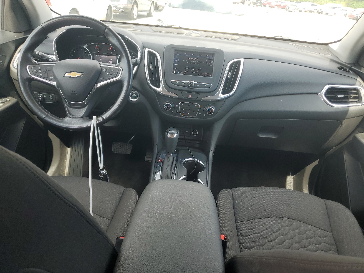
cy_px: 136
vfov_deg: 53.1
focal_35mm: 26
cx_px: 182
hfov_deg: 67.3
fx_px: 273
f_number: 1.5
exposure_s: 1/286
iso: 50
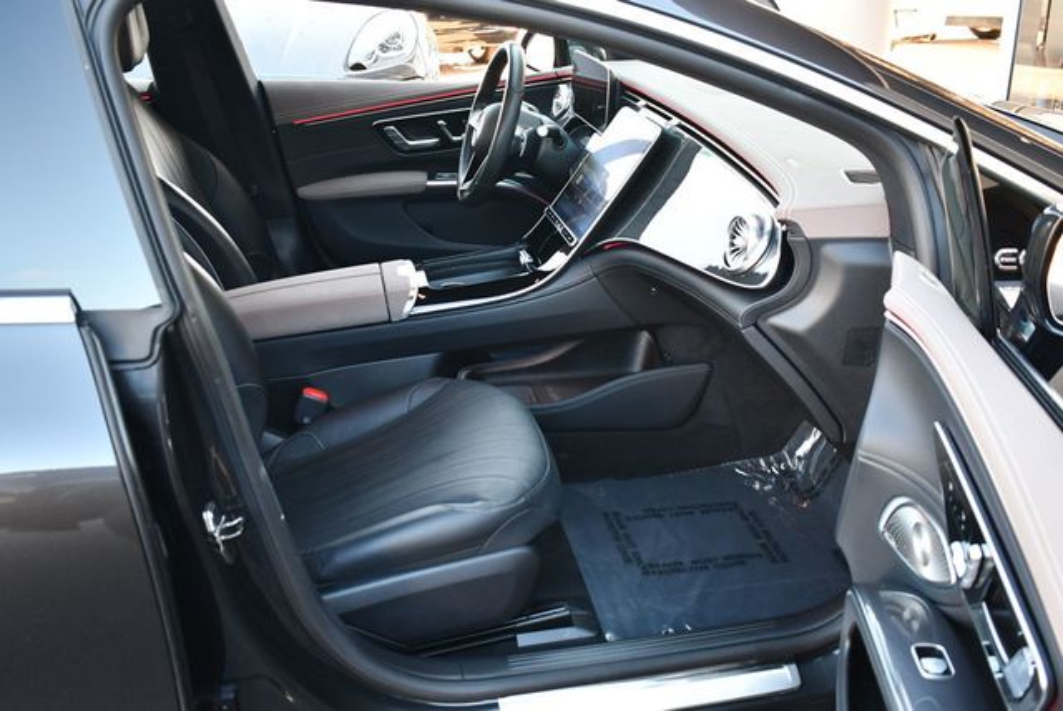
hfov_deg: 53.1
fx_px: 1064
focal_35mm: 36
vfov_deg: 36.9
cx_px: 532
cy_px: 356
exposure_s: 1/160
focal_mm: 18
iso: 800
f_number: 3.5
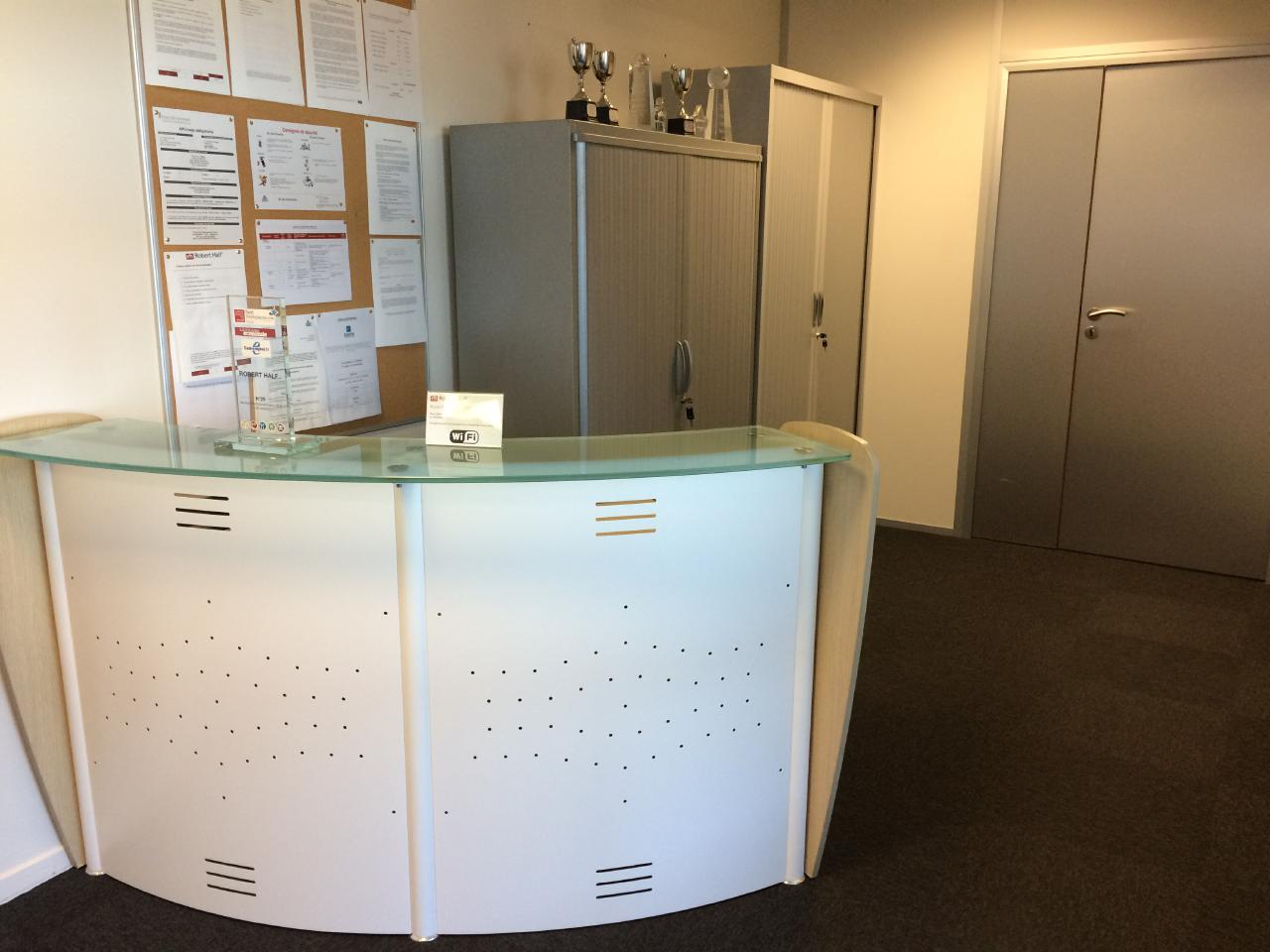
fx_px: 1064
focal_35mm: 29
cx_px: 635
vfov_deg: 48.2
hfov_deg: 61.7
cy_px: 476
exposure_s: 1/33
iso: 64
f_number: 2.2
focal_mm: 4.15
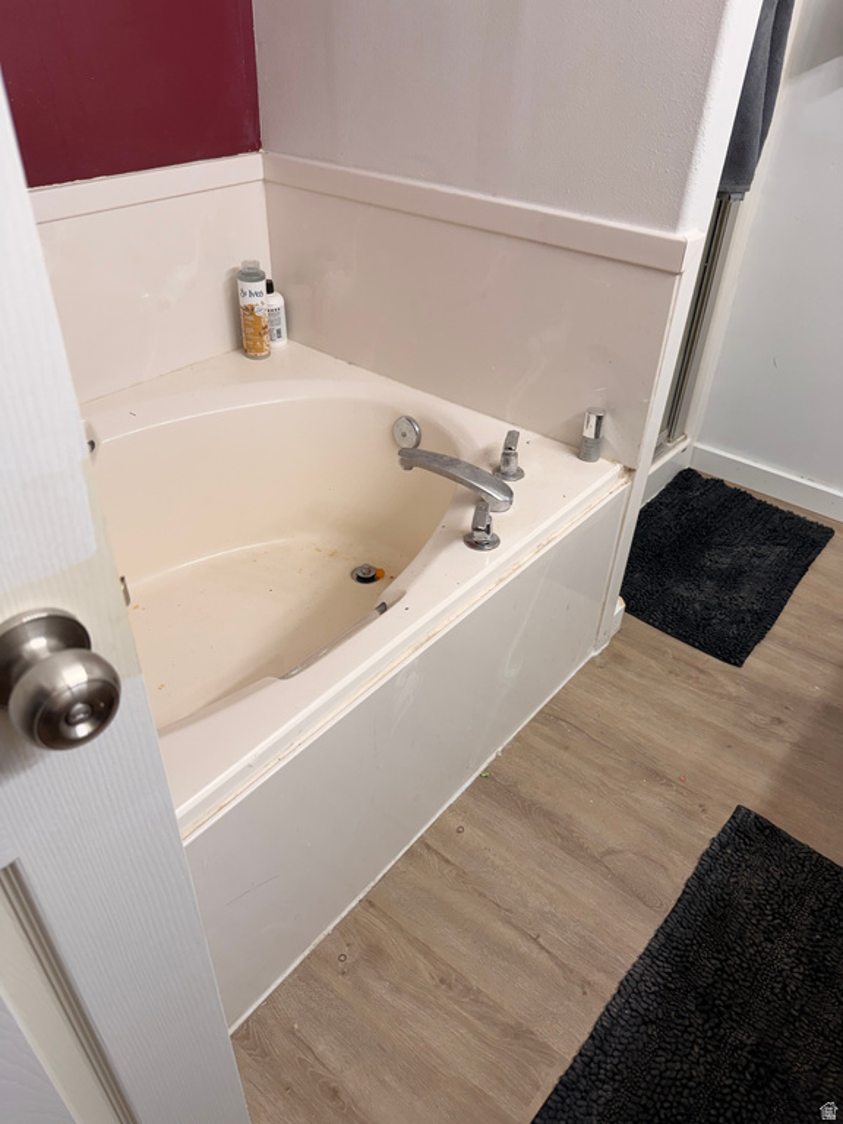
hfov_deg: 56.8
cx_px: 422
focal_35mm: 24
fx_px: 779
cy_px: 562
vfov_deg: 71.6
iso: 100
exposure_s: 1/120
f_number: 1.78
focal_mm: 6.76
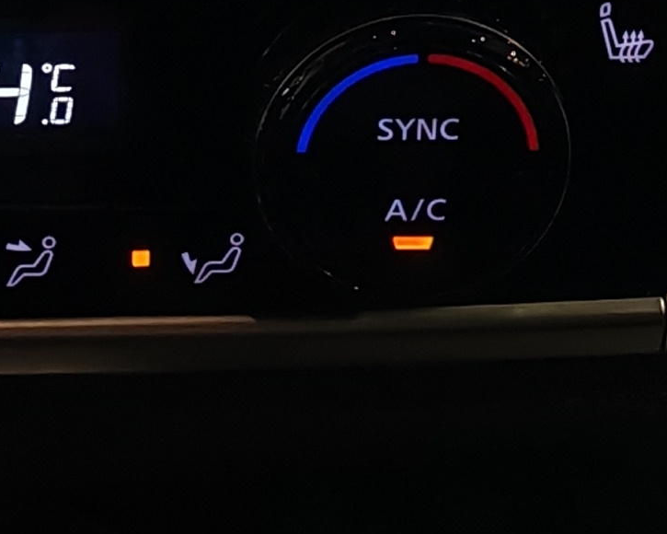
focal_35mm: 182
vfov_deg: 7.9
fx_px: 3593
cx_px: -475
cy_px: -764
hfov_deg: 10.1
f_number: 1.9
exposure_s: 1/100
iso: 250
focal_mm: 6.12
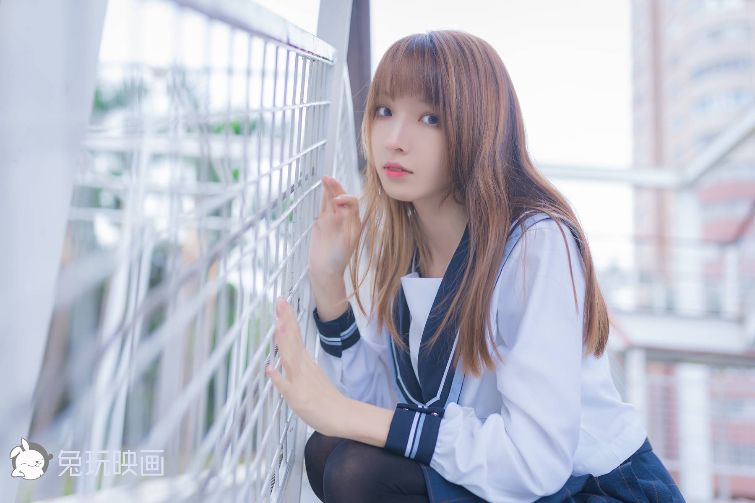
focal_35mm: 35
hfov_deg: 54.4
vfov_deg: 37.9
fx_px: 734
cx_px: 378
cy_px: 252
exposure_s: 1/320
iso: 100
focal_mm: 35
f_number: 2
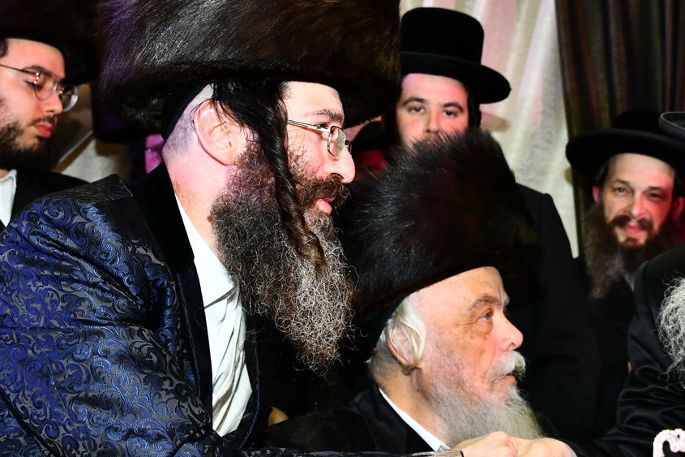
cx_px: 446
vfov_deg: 23.3
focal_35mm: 58
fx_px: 1103
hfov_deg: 34.2
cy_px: 183
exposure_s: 1/160
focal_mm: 35
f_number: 5.6
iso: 1250
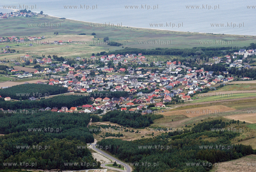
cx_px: 128
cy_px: 86
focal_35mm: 150
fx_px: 1068
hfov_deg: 13.7
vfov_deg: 9.2
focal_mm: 100
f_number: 3.5
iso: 400
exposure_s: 1/800
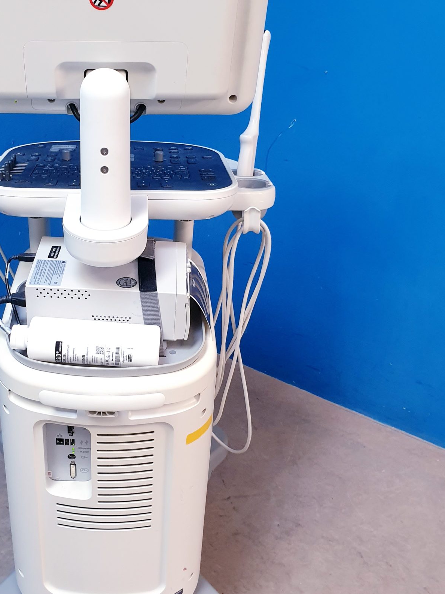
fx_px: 720
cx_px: 112
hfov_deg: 33.7
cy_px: 263
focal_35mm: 42
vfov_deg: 44.7
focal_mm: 4.3
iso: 200
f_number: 2.4
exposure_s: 1/50
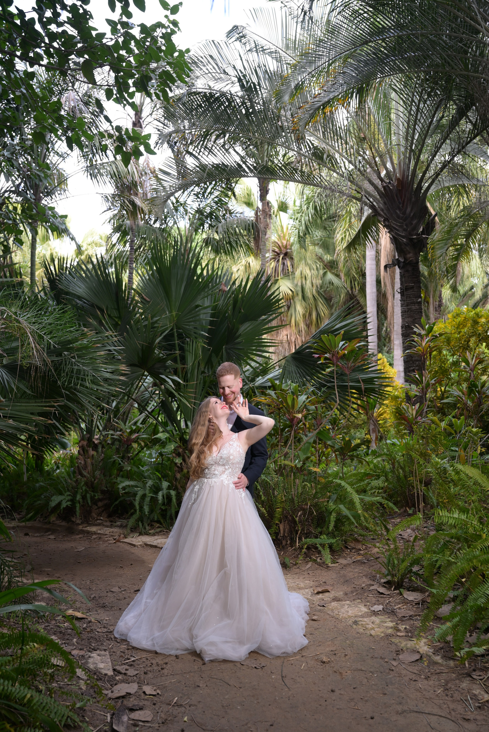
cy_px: 366
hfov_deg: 40.6
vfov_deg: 57.9
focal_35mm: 32
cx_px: 244
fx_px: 661
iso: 250
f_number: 3.5
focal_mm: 32.5
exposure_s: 1/160
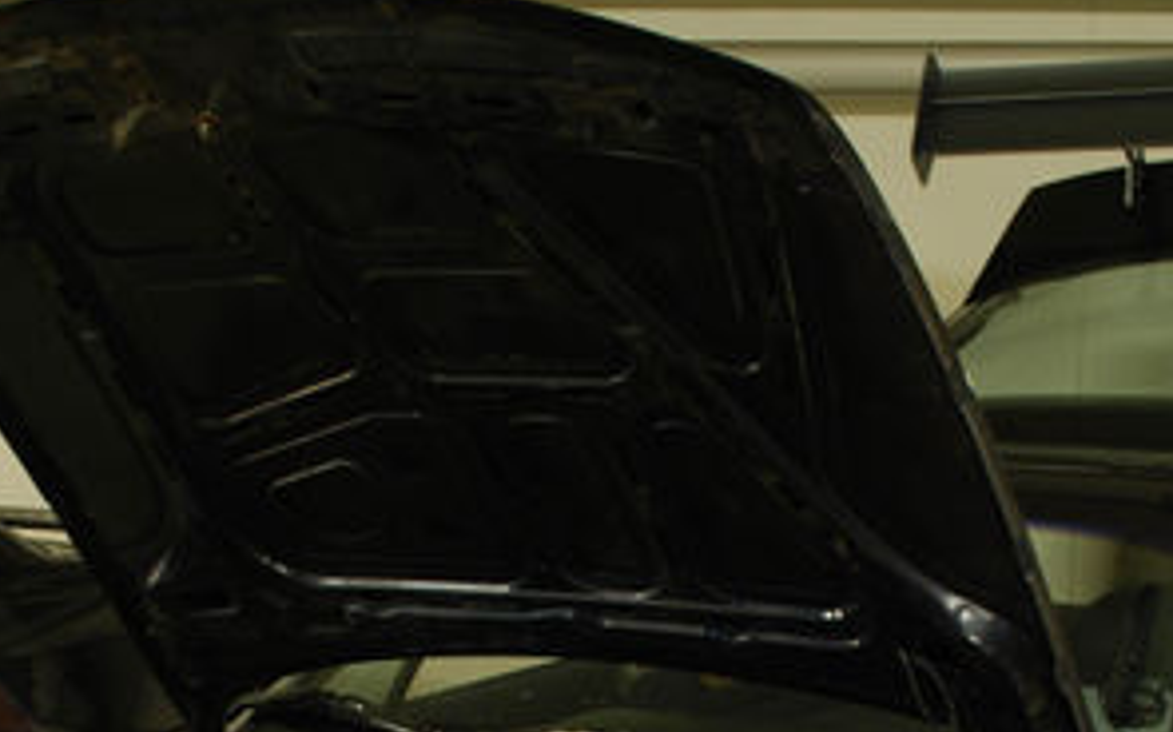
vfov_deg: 17.2
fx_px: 2332
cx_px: 445
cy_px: 824
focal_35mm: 73
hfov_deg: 28.1
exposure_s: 1
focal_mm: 22
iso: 200
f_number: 5
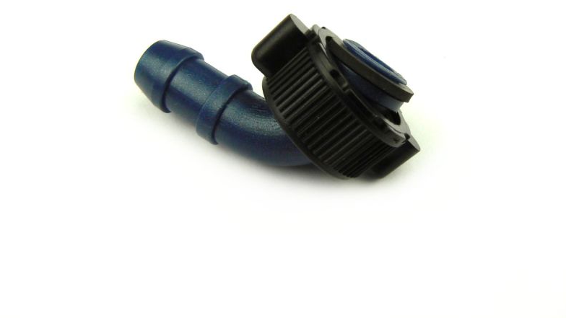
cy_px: 116
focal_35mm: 40
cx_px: 286
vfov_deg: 29.6
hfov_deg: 50.5
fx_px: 600
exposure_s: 1/125
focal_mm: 6
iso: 80
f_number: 5.6
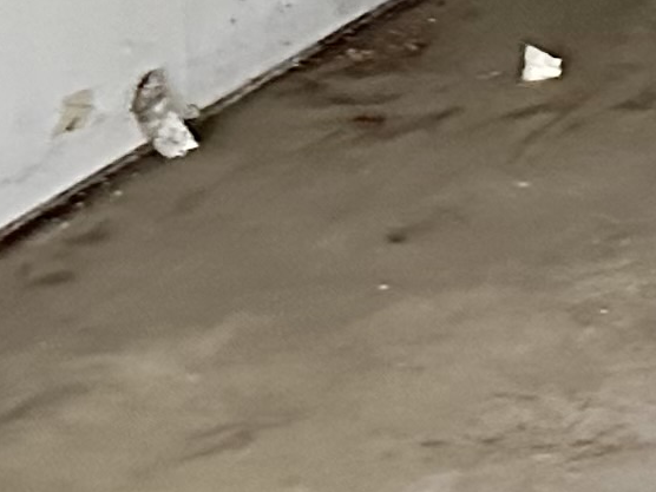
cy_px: -599
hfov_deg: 9.2
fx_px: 3297
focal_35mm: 174
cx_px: 1960
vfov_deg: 8.0
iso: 800
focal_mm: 6.86
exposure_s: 1/40
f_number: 1.78
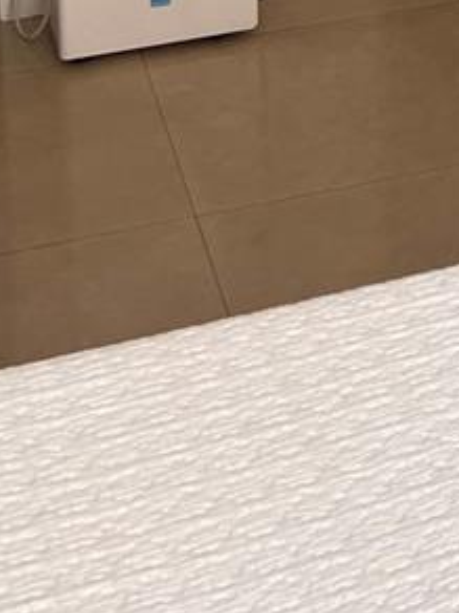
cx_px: 742
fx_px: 1892
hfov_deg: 12.9
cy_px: -439
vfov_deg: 16.0
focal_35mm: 107
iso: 100
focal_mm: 5.7
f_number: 1.5
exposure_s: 1/121
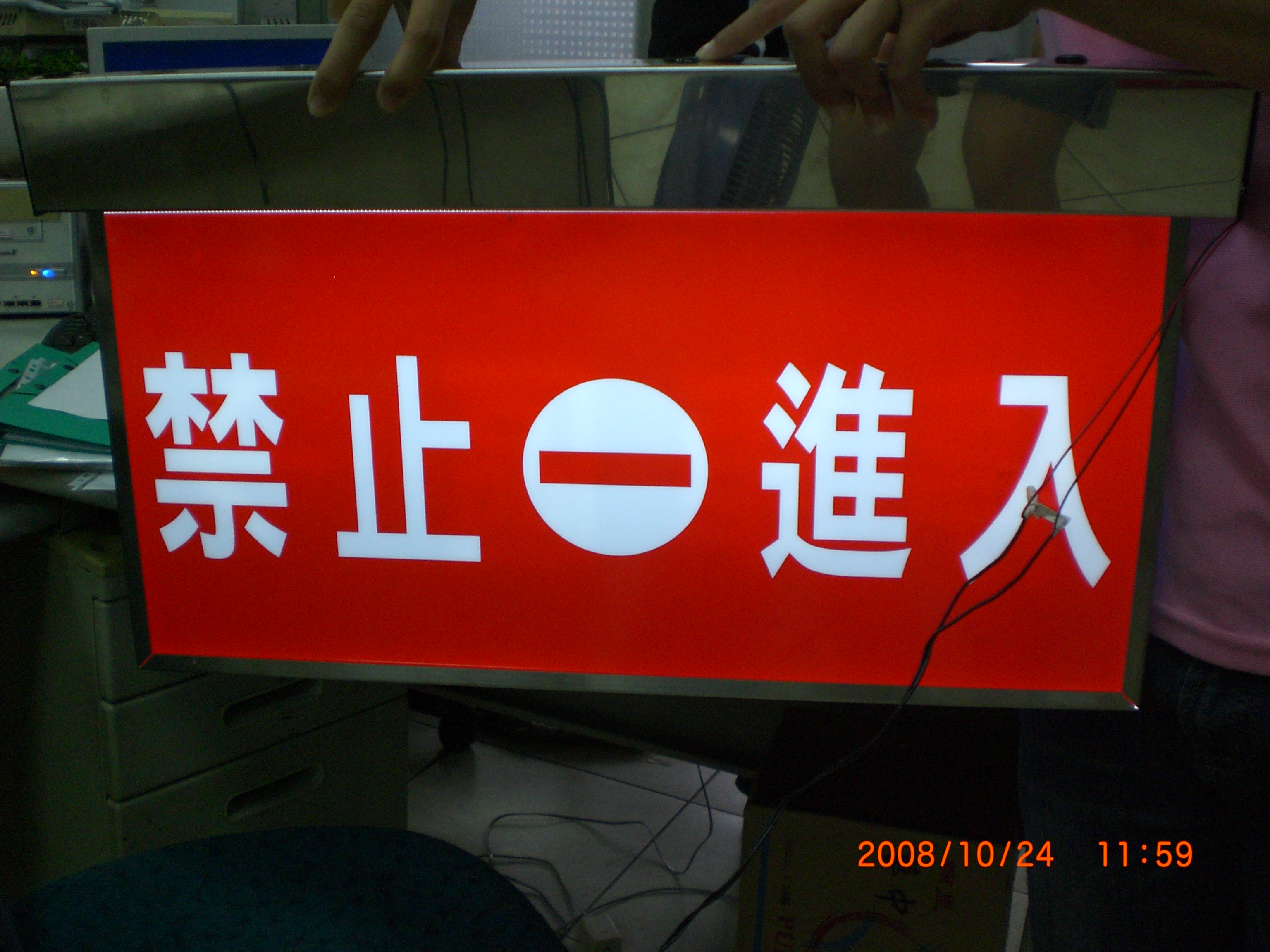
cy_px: 476
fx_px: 1394
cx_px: 635
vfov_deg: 37.7
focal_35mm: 38
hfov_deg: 49.0
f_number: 3.1
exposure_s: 1/125
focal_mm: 6.3
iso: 200
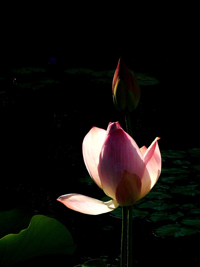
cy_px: 134
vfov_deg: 9.6
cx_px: 100
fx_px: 1595
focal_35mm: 207
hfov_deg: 7.2
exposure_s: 1/500
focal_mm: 24.6
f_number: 9
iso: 100
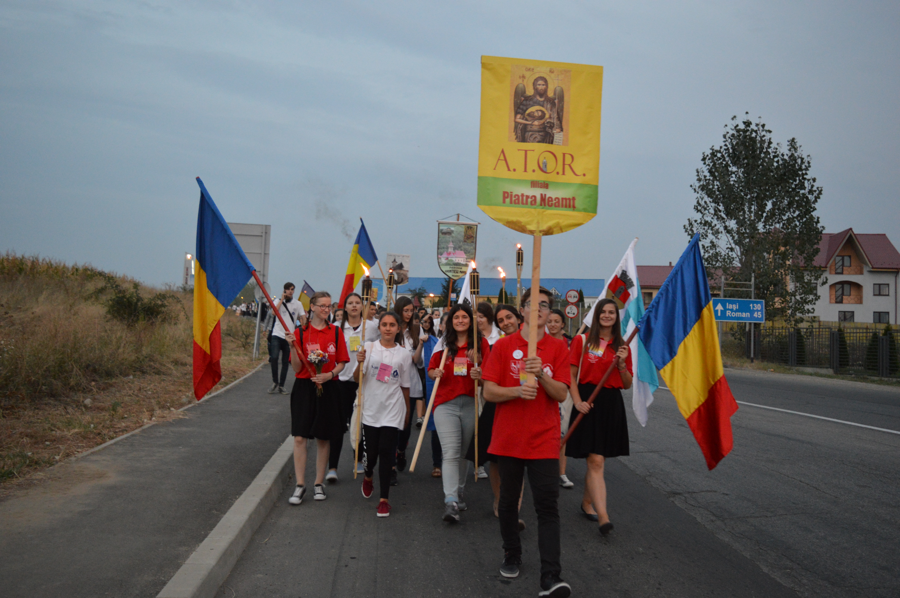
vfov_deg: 43.5
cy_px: 299
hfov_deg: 62.0
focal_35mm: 30
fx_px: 749
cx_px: 450
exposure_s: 1/60
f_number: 3.5
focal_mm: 20
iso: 1600
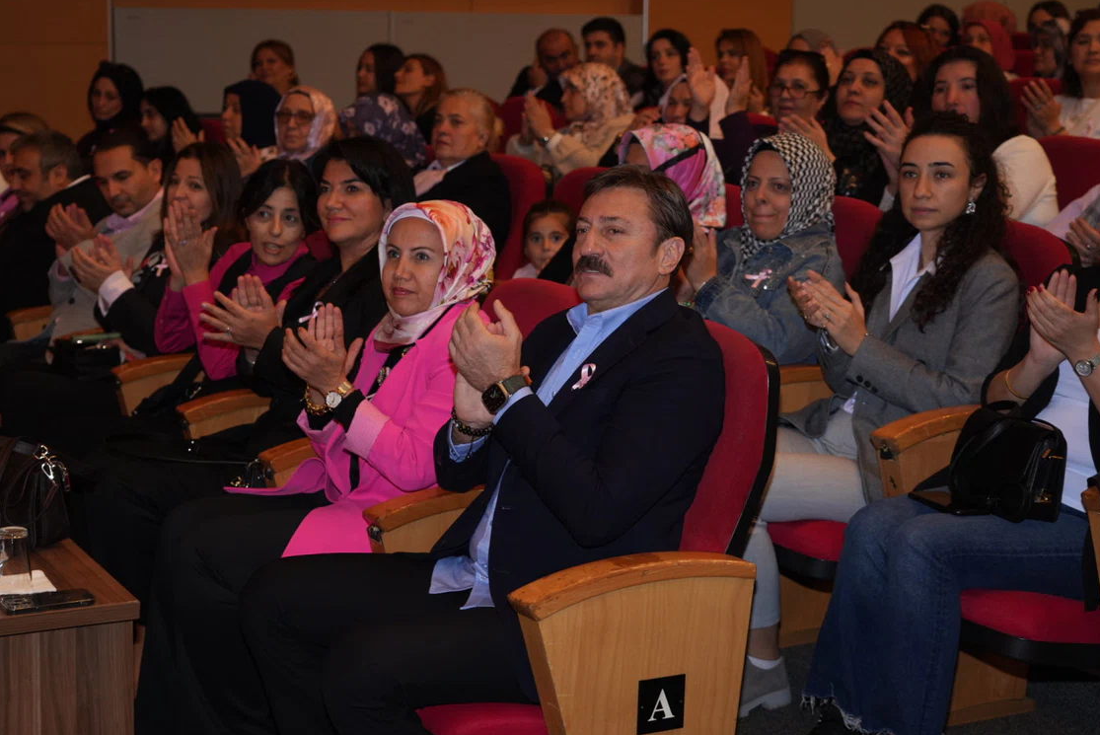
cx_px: 520
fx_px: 1896
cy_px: 353
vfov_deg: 21.9
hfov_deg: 32.4
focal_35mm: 62
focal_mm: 54
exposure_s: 1/160
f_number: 4
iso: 1250
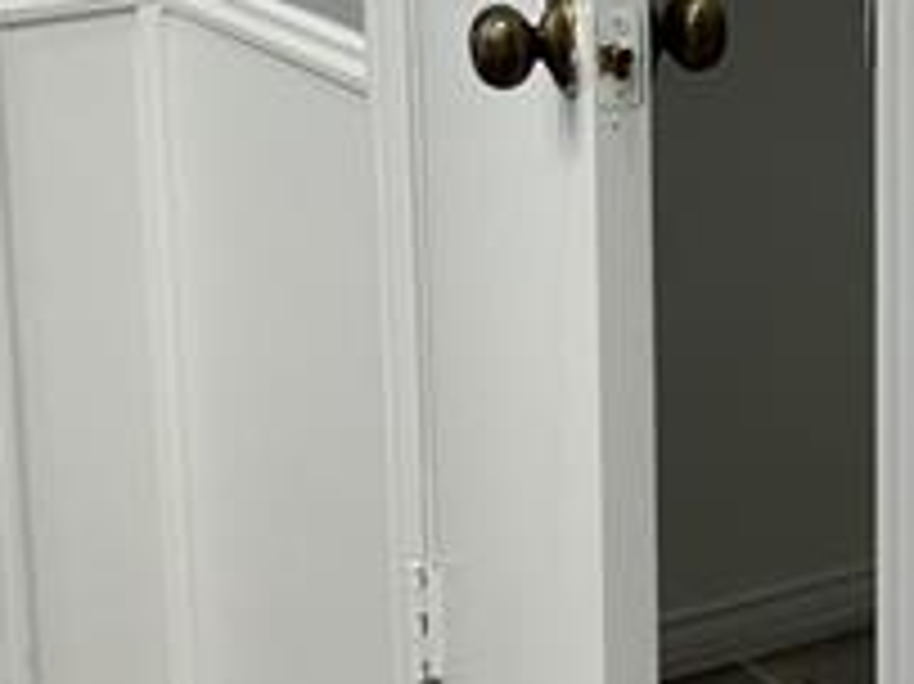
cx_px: 991
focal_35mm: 131
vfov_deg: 11.2
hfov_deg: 14.7
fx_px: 3457
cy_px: 68
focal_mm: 5.7
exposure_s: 1/120
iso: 50
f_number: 1.5
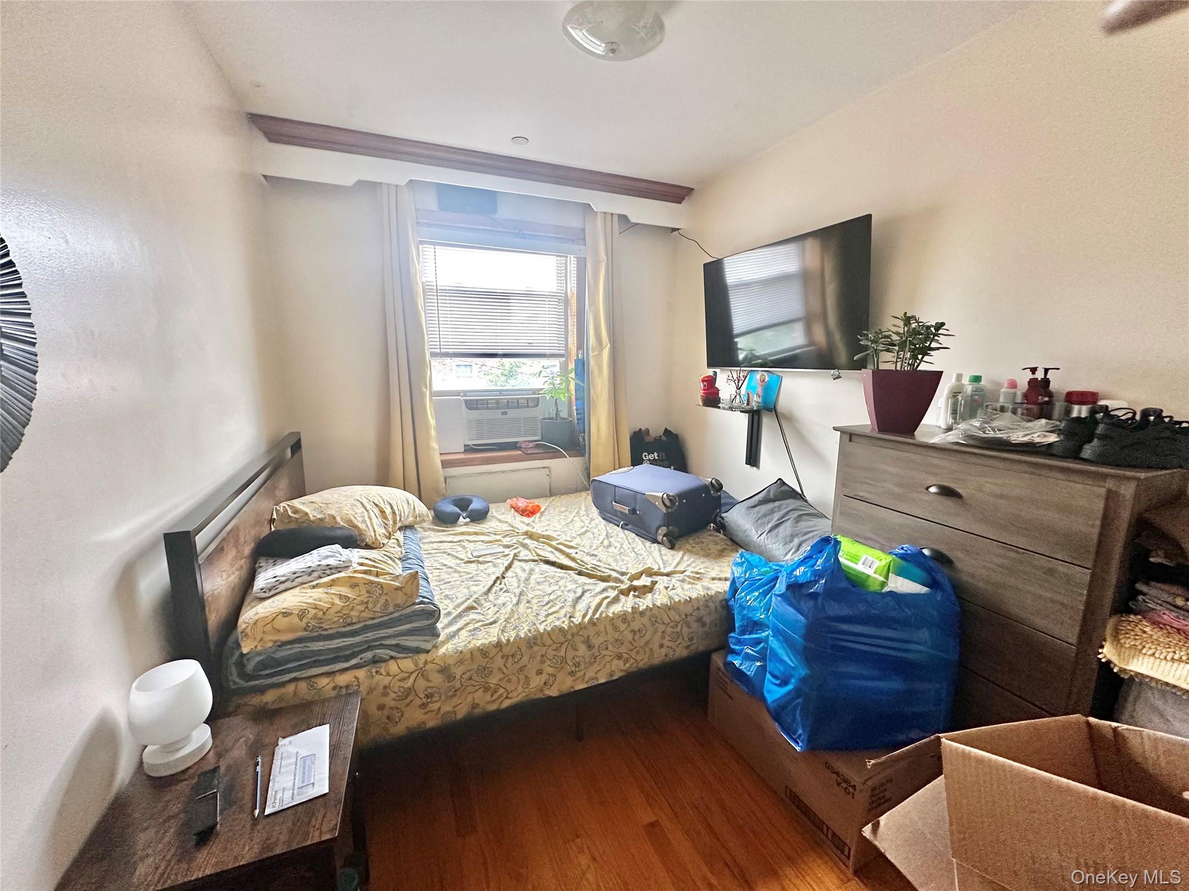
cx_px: 594
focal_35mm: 14
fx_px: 481
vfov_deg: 85.7
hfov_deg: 102.1
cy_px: 446
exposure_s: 1/120
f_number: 2.2
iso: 320
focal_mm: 2.22
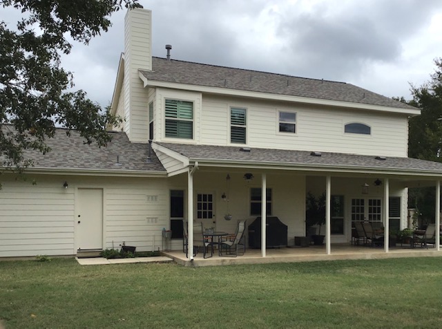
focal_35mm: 31
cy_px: 164
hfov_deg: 58.5
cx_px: 221
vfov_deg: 45.2
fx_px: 395
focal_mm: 3.3
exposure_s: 1/754
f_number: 2.4
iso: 25
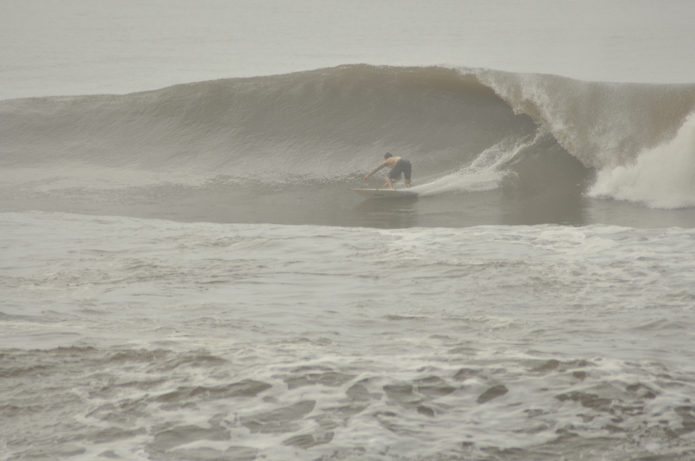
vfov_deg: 3.0
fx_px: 8678
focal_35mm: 450
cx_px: 348
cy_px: 230
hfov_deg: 4.6
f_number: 6.3
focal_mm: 300
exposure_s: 1/640
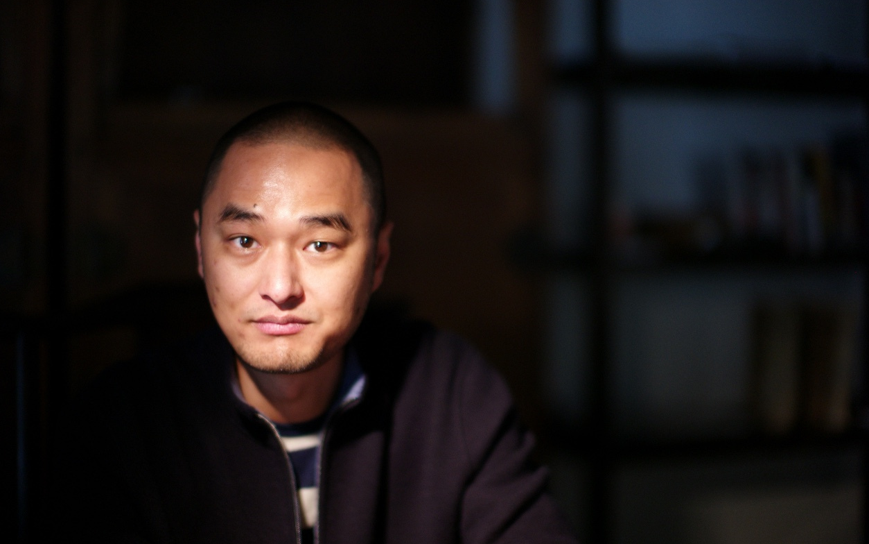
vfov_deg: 24.9
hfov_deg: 38.9
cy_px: 267
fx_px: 1232
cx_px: 427
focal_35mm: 52
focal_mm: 50
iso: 640
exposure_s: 1/125
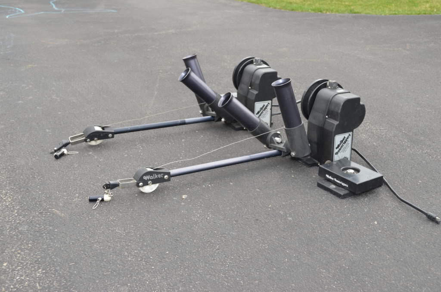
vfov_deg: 29.7
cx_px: 220
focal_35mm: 45
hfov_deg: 43.7
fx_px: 550
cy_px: 146
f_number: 6.3
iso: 250
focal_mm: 30
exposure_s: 1/160
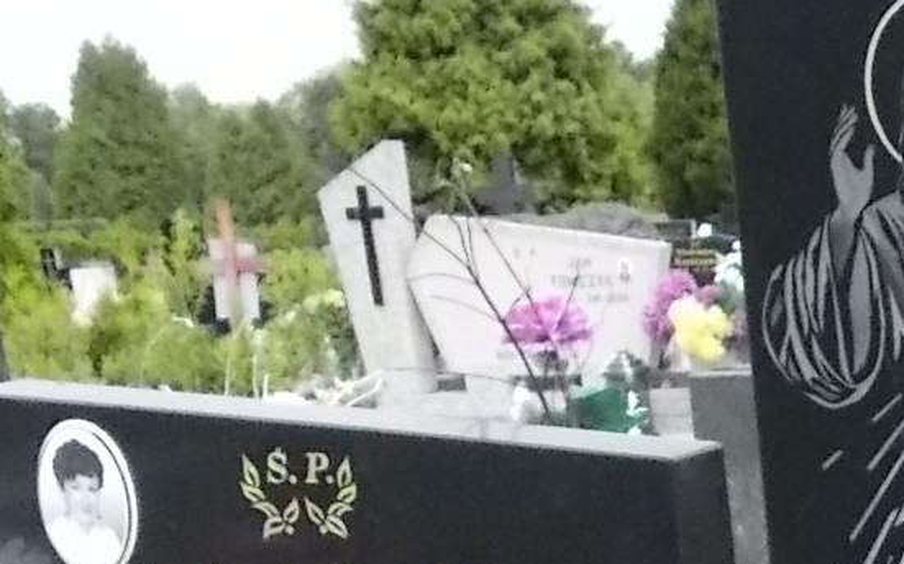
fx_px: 1970
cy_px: 707
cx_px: 1208
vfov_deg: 15.6
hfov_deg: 22.7
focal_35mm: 80
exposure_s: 1/250
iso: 400
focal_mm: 4.6
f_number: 8
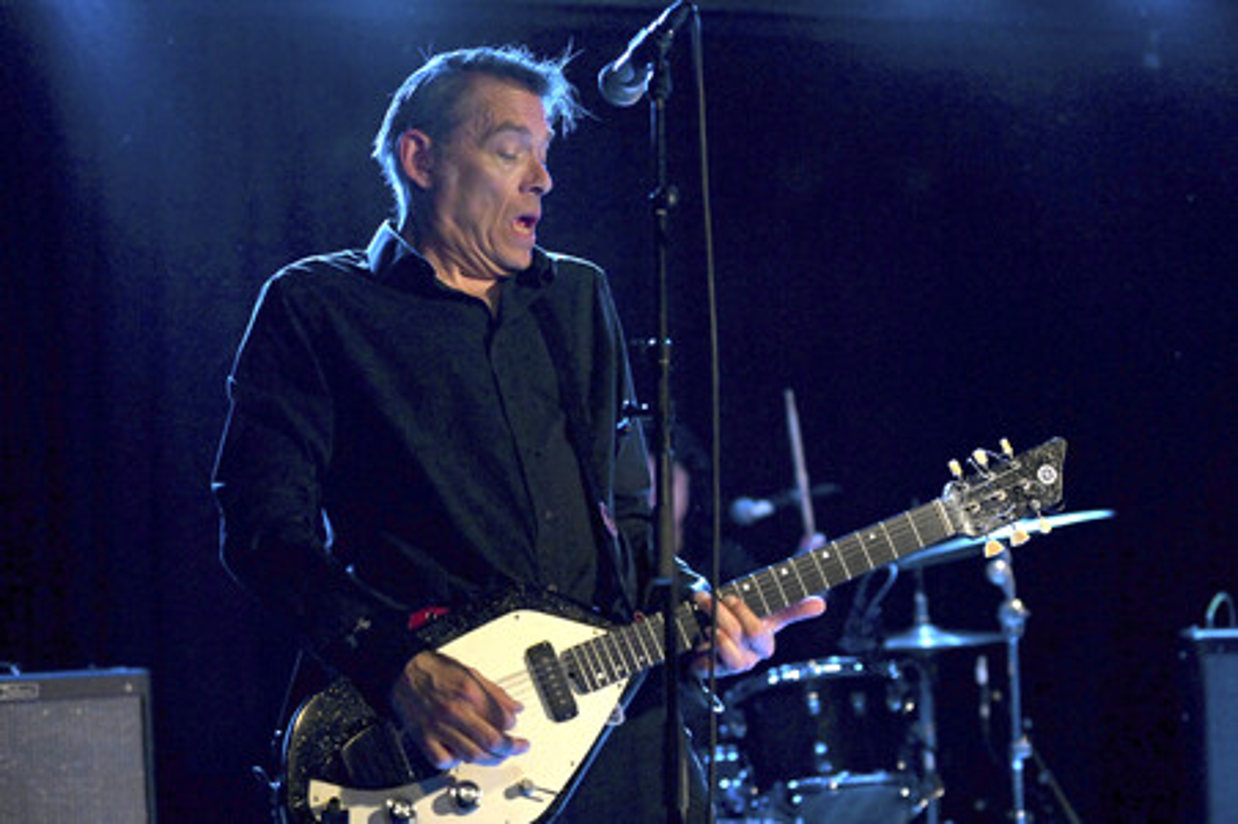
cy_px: 412
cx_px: 619
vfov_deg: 19.4
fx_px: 2405
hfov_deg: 28.9
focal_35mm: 70
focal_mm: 70
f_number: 2.8
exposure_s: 1/250
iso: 6400
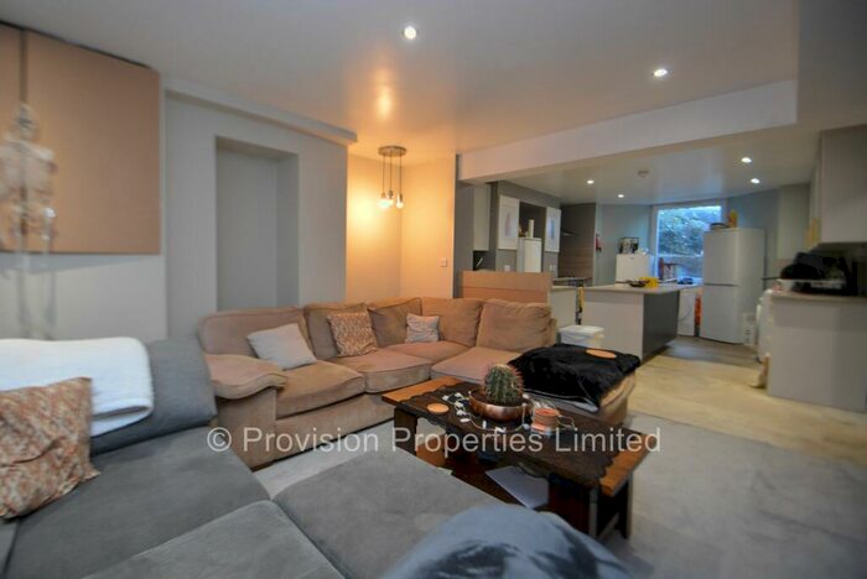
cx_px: 434
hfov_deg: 100.3
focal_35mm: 15
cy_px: 290
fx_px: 362
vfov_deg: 77.4
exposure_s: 1/45
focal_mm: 10
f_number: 3.5
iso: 800
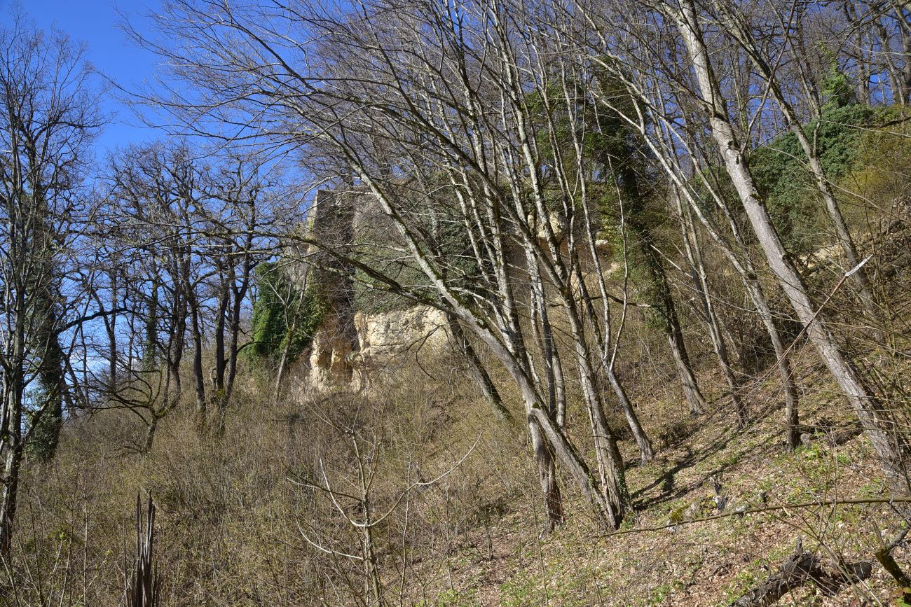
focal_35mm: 50
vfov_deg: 27.0
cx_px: 456
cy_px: 304
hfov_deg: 39.6
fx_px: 1265
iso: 160
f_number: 11
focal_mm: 50
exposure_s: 1/125
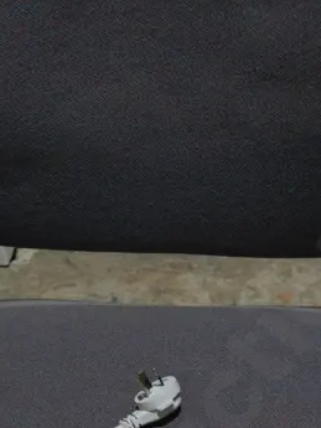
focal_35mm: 89
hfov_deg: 16.6
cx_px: 200
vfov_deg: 21.2
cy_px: 442
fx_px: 1100
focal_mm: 15
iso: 200
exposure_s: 1/100
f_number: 3.6
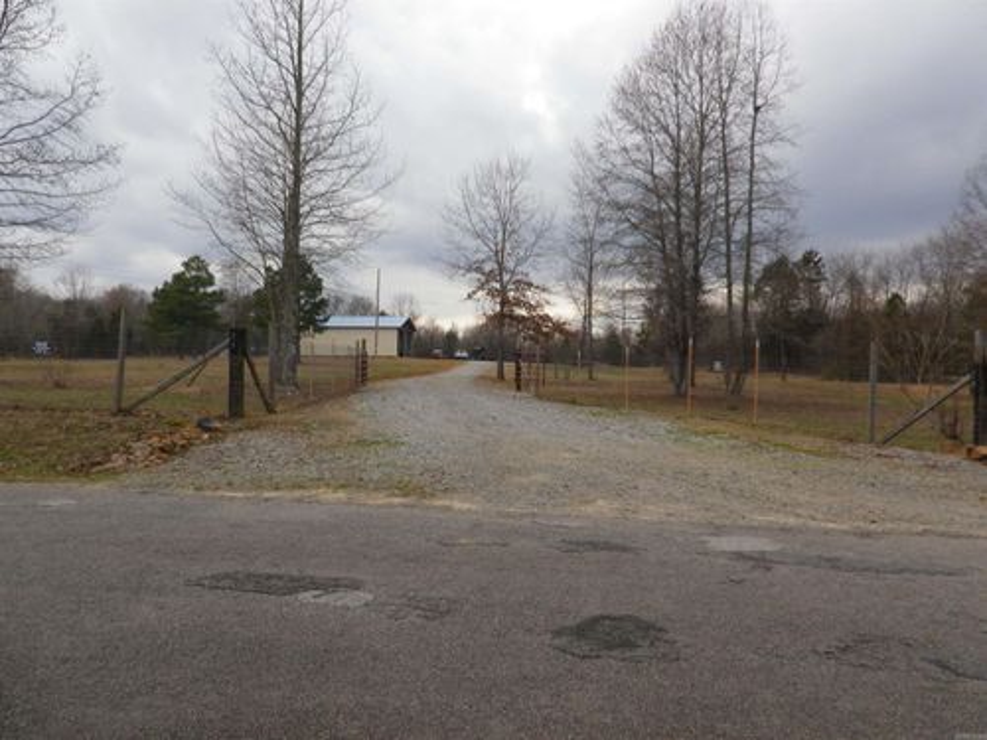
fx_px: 713
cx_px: 494
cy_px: 370
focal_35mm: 25
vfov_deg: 54.9
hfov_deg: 69.4
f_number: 3.5
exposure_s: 1/500
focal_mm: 4.5
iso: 80
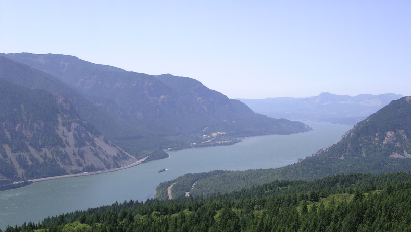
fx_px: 458
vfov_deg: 28.3
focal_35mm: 42
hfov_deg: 48.4
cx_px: 206
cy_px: 143
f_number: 5.6
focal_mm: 5.8
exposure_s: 1/196
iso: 100
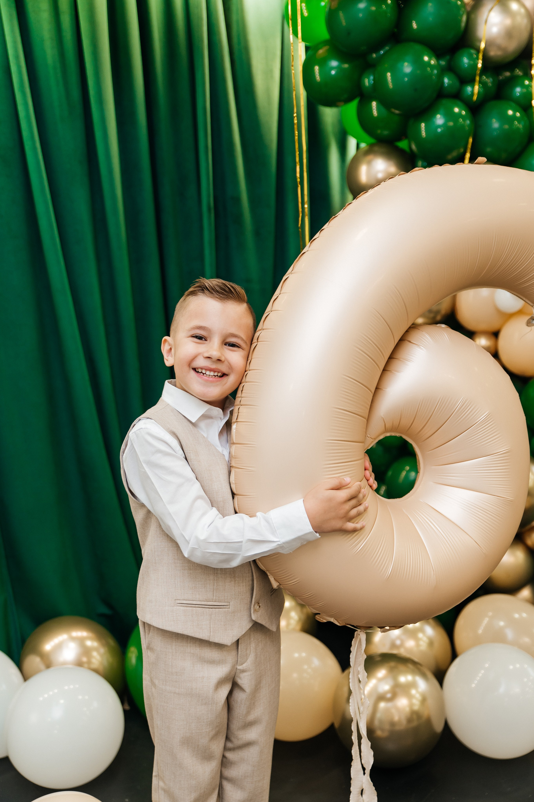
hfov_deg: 31.8
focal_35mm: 42
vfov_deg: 46.4
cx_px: 267
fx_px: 936
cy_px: 401
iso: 800
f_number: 2.8
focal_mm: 42
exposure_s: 1/160
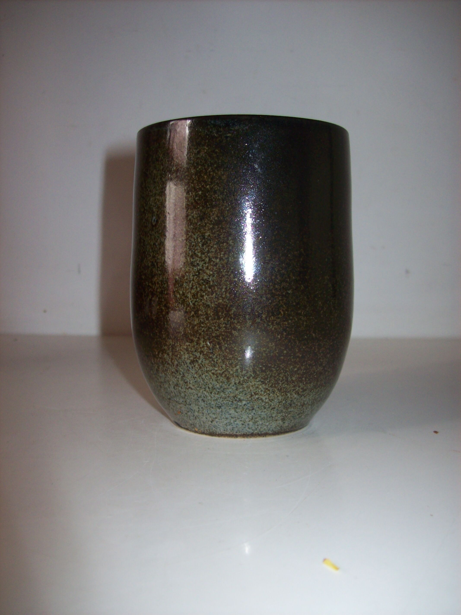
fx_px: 640
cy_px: 308
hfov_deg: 39.6
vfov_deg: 51.4
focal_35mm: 36
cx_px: 230
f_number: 2.7
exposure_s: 1/64
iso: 80
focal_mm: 6
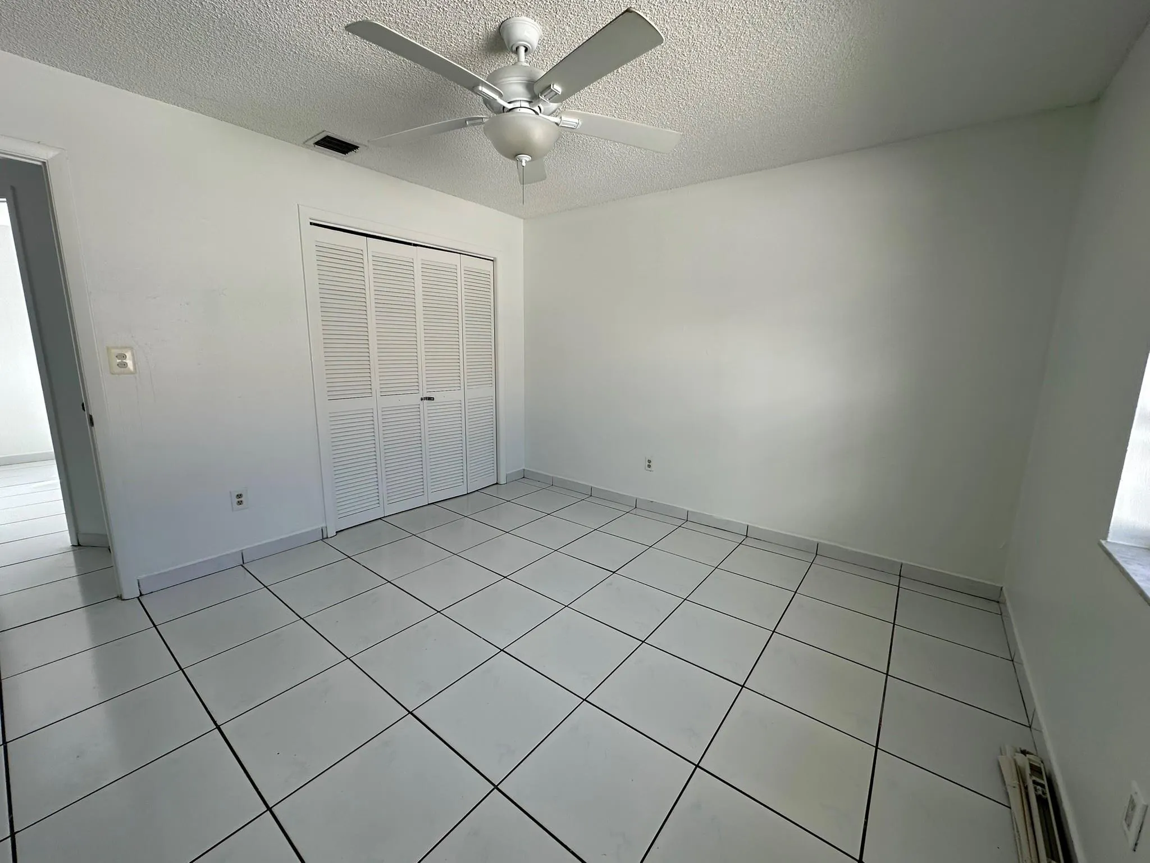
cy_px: 432
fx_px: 465
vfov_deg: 85.7
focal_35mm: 14
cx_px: 575
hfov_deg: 102.1
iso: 40
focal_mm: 2.22
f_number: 2.2
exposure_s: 1/99
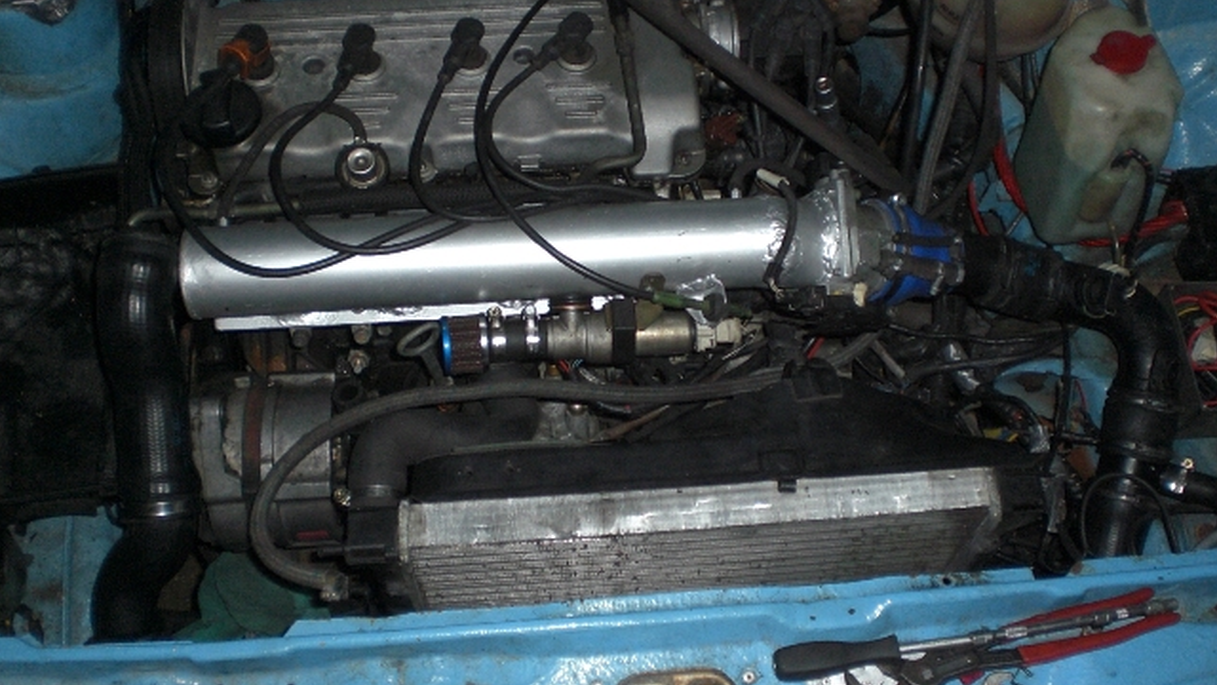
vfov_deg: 29.7
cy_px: 312
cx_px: 619
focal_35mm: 40
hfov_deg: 50.5
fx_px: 1291
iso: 200
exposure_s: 1/60
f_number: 3.1
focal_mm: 6.3
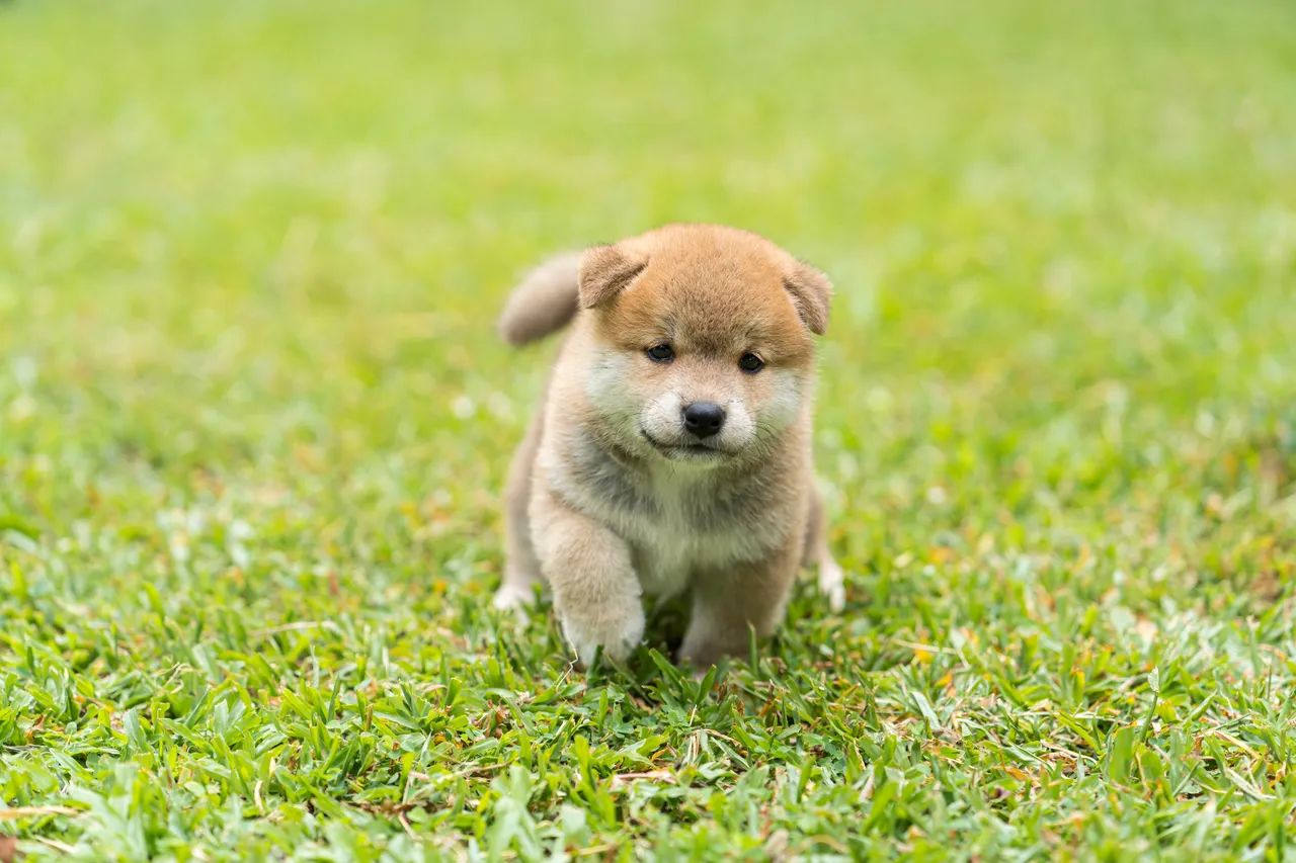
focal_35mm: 85
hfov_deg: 23.9
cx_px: 648
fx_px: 3059
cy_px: 432
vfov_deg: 16.1
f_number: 2.8
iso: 400
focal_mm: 85
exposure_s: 1/1000
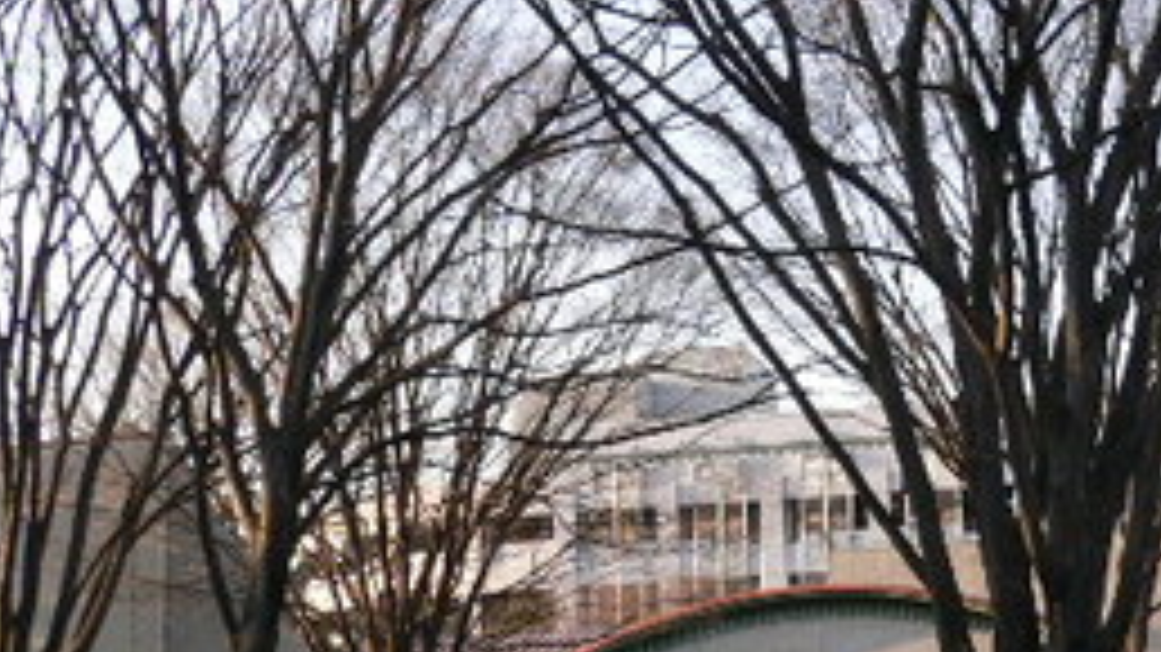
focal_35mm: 74
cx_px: 810
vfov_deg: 16.3
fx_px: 2278
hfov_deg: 28.3
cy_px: 326
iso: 100
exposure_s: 1/320
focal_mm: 5.8
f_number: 2.8
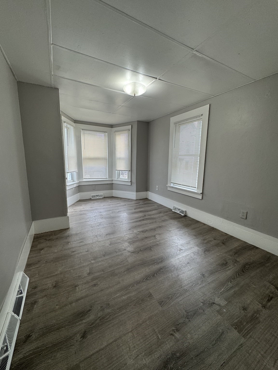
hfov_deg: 85.7
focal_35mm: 14
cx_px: 139
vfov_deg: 102.1
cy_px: 185
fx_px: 150
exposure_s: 1/120
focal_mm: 2.22
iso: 80
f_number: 2.2
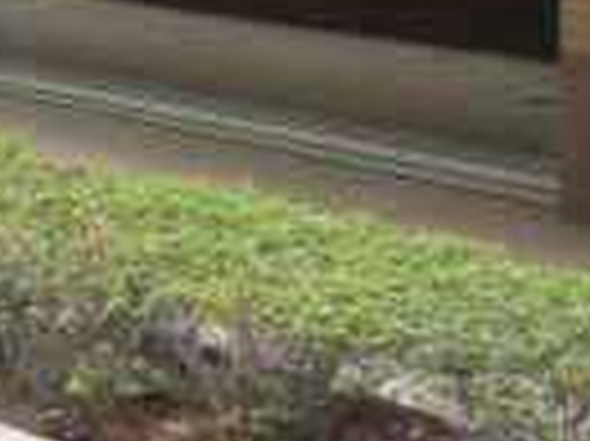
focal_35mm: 137
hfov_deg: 14.0
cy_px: -135
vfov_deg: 10.6
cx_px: -108
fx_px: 2333
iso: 250
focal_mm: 5
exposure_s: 1/60
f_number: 3.1
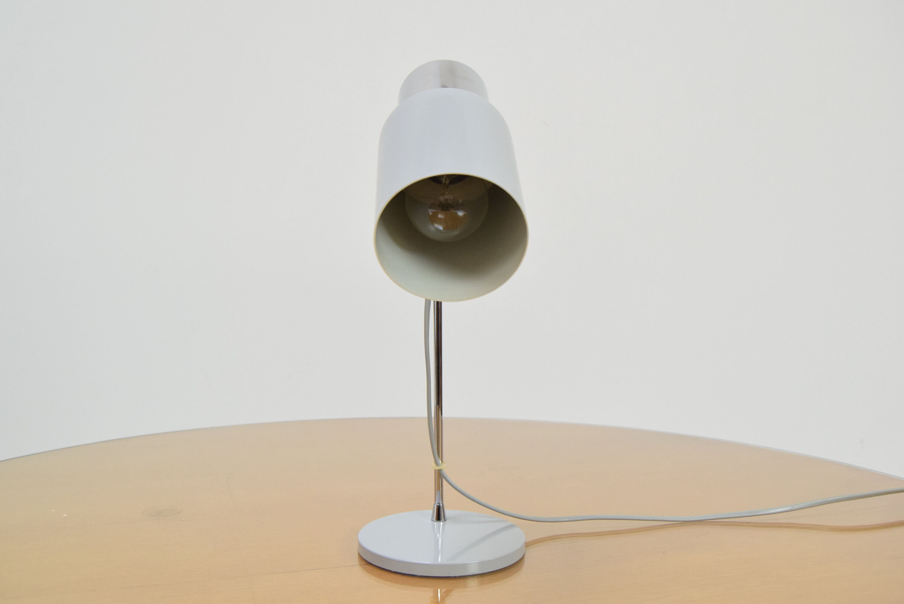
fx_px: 980
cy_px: 302
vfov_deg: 34.3
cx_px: 452
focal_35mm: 39
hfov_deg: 49.5
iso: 1600
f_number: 6.3
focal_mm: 26
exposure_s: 1/160
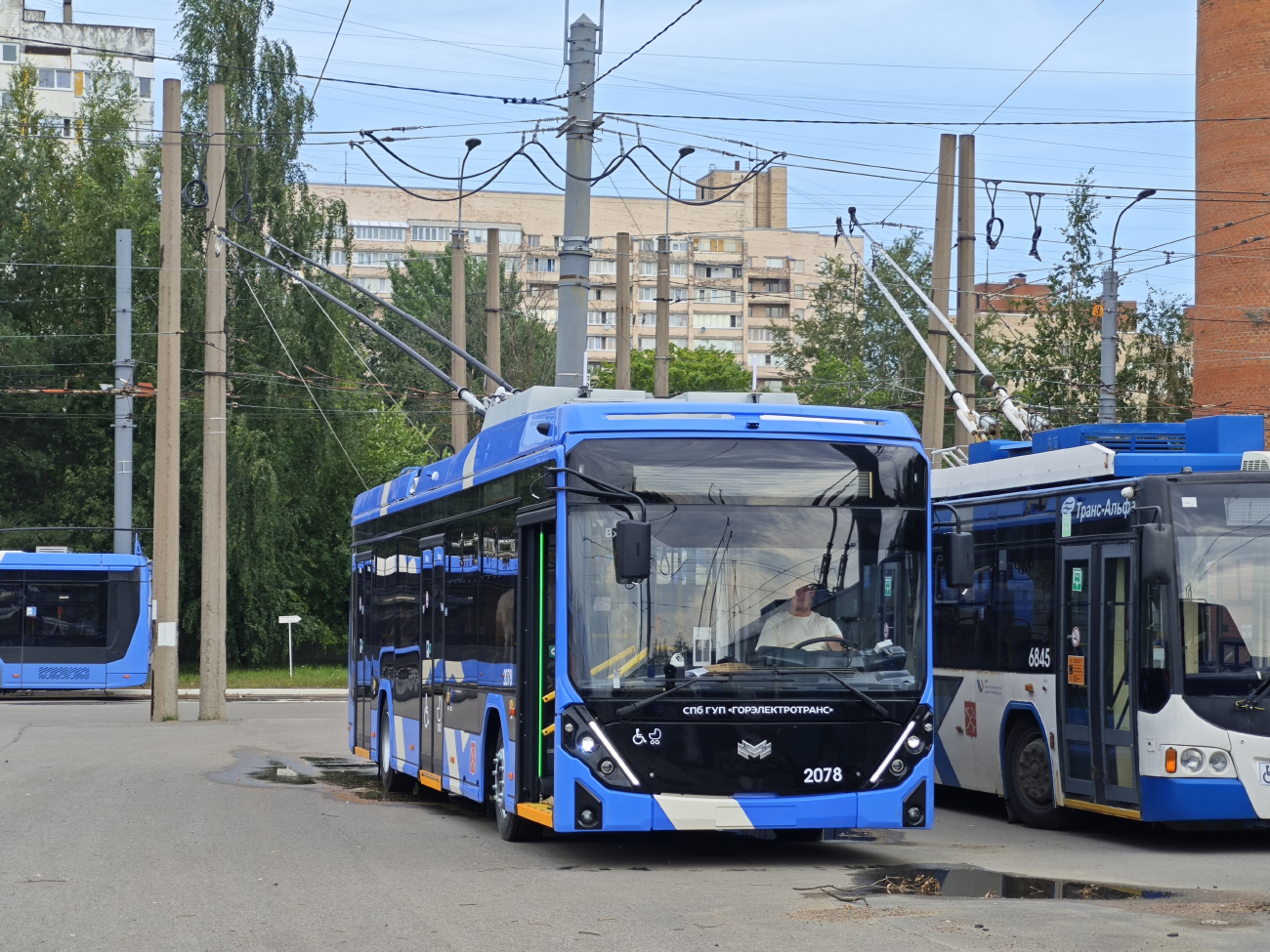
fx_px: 2752
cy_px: 476
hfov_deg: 26.0
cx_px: 635
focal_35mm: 75
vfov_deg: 19.6
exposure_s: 1/306
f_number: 2
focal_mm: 9
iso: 50
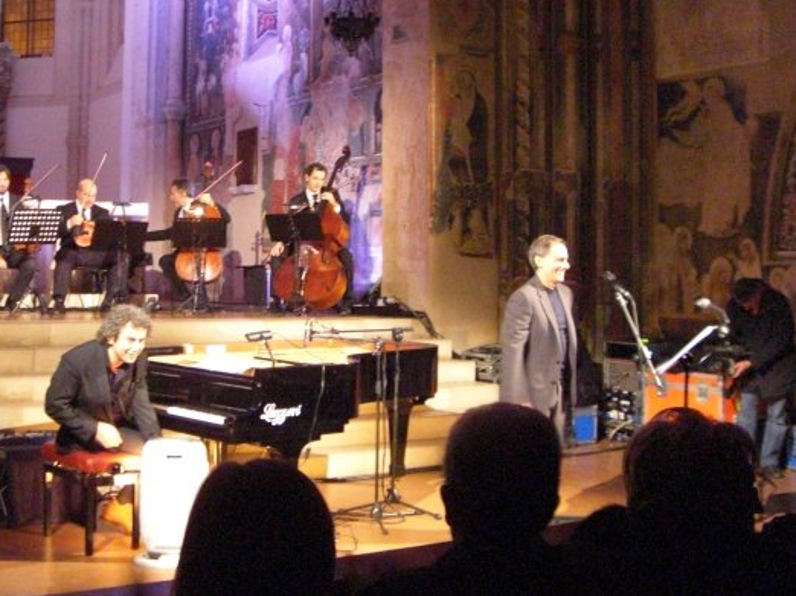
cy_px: 219
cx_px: 282
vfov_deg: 28.4
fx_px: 1172
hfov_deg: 37.2
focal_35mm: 51
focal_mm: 6.2
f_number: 2.7
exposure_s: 1/13
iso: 800
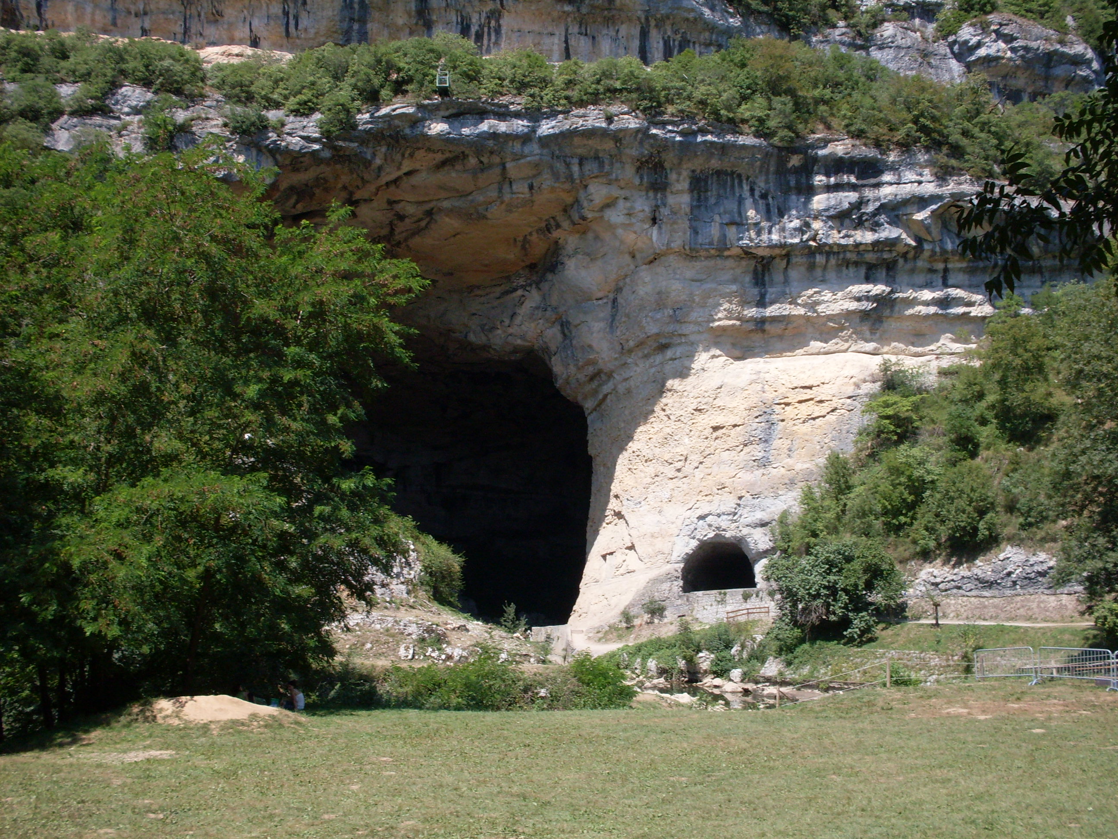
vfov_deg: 37.7
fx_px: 1227
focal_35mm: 38
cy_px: 420
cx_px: 559
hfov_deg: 49.0
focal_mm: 6.3
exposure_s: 1/125
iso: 80
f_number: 8.4
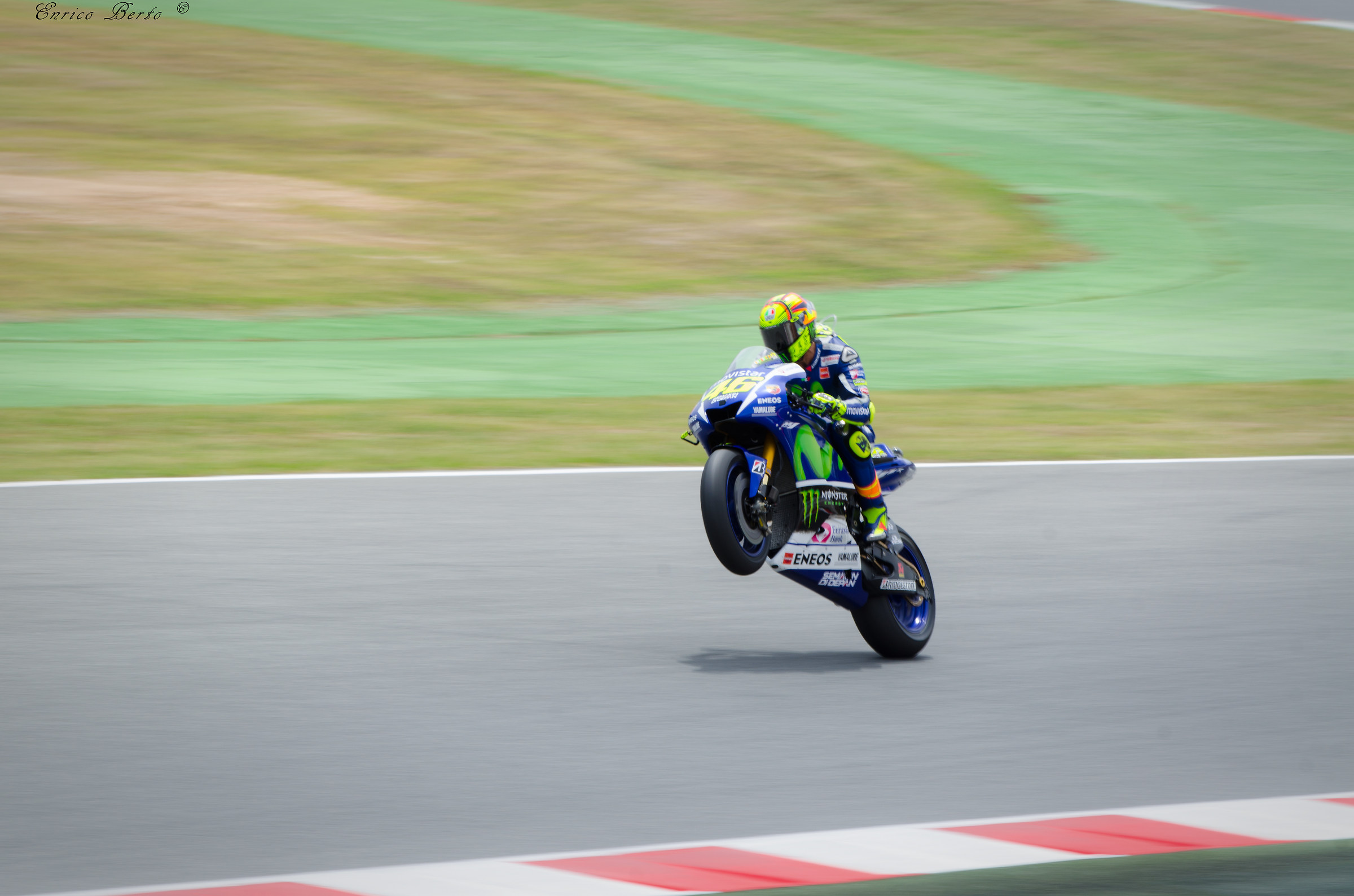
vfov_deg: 3.0
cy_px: 448
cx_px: 677
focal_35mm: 450
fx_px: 16888
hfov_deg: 4.6
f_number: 13
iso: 100
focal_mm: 300
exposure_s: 1/100
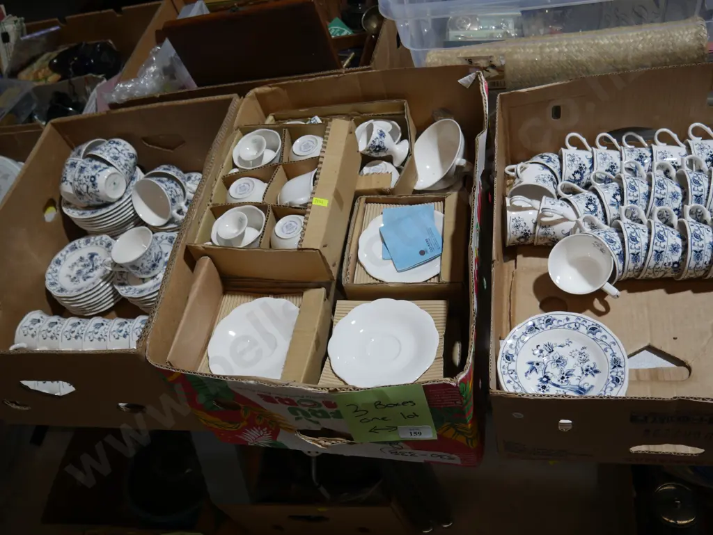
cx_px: 356
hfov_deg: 56.8
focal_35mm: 32
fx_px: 659
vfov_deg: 44.2
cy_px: 268
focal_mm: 16
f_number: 3.6
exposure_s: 1/100
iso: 200
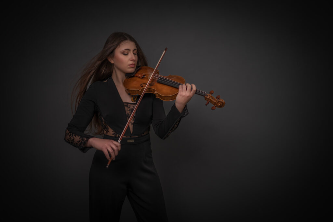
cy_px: 111
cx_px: 166
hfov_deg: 54.4
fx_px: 324
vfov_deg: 37.9
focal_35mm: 35
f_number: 1.8
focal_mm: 35
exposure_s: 1/200
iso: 100
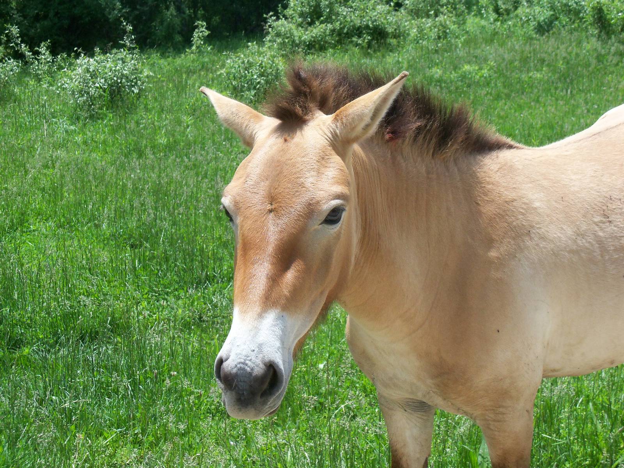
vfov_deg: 21.0
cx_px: 312
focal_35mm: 70
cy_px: 234
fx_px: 1262
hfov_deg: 27.8
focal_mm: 12.3
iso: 200
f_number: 4.1
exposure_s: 1/1000
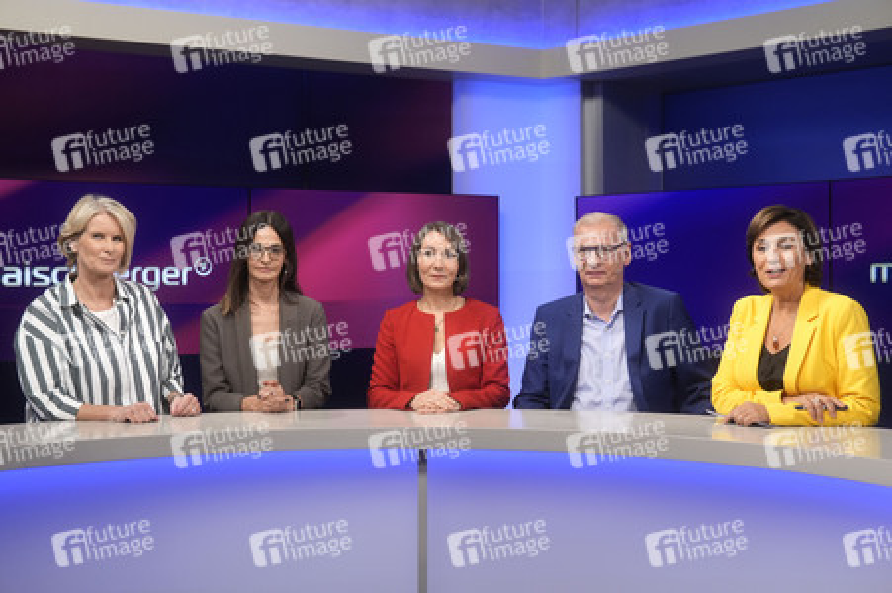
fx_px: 1114
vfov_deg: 29.8
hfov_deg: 43.6
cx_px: 446
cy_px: 296
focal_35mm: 45
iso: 640
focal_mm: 30
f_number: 2.2
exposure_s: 1/250
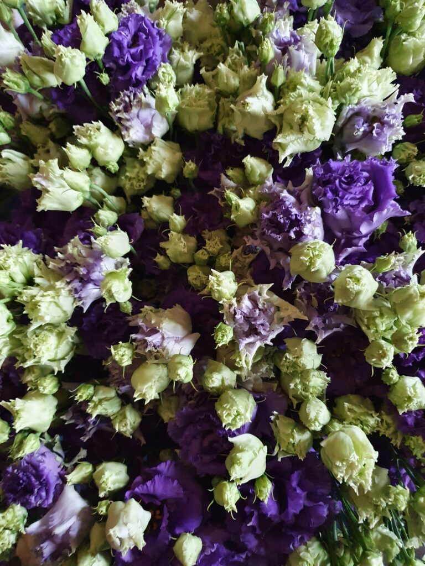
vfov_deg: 67.3
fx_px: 426
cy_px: 283
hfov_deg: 53.1
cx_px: 212
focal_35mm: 26
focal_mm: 4.32
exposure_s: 1/50
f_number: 1.5
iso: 800
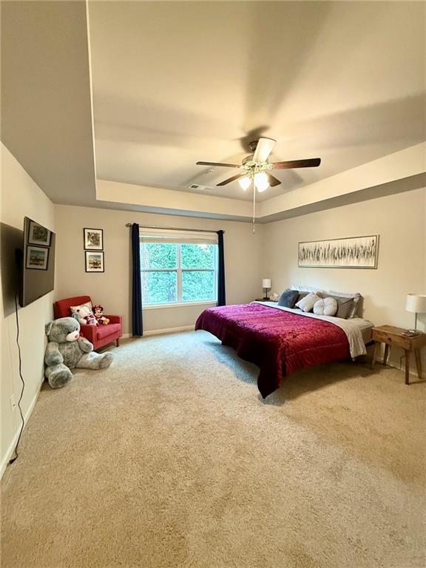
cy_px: 284
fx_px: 230
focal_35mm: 14
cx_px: 213
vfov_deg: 102.1
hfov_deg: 85.7
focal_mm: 2.22
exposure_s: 1/60
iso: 640
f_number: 2.2
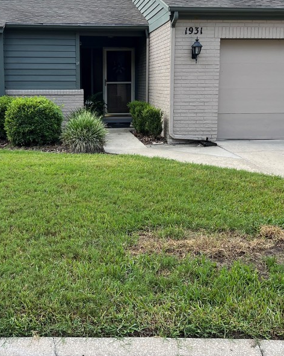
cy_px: 143
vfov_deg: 41.8
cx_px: 108
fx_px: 463
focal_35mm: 44
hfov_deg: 34.0
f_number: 1.5
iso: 50
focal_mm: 5.7
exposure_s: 1/639
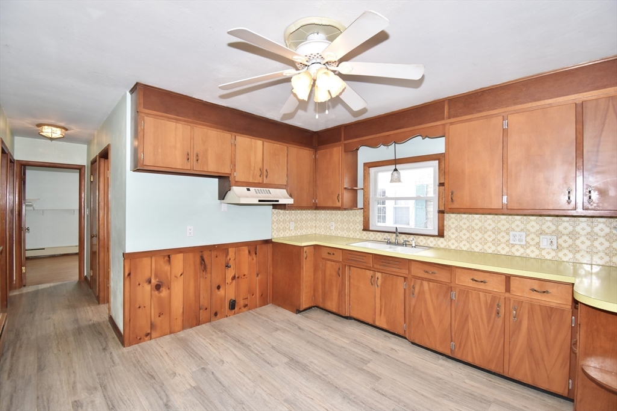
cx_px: 308
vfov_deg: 77.3
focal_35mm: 15
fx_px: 257
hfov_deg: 100.4
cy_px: 206
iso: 720
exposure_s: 1/125
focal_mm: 10
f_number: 5.6
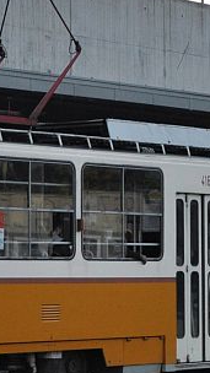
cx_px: 273
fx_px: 1919
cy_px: 130
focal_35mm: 194
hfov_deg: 6.2
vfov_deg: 11.1
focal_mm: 35
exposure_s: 1/800
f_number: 4.5
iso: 800
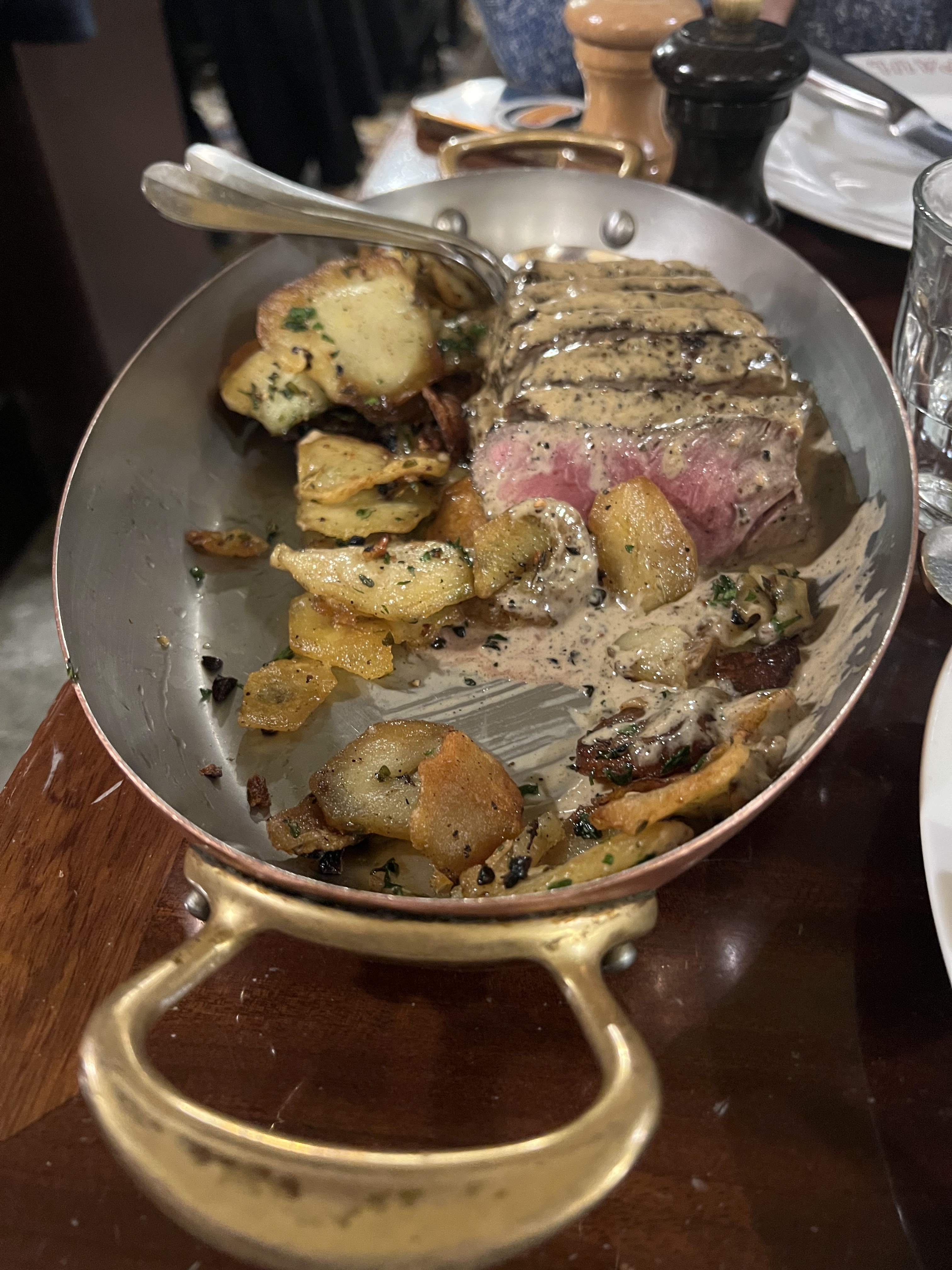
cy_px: 635
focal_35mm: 26
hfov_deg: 53.1
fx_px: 953
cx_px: 476
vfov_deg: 67.3
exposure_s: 1/33
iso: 640
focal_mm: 5.7
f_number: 1.5
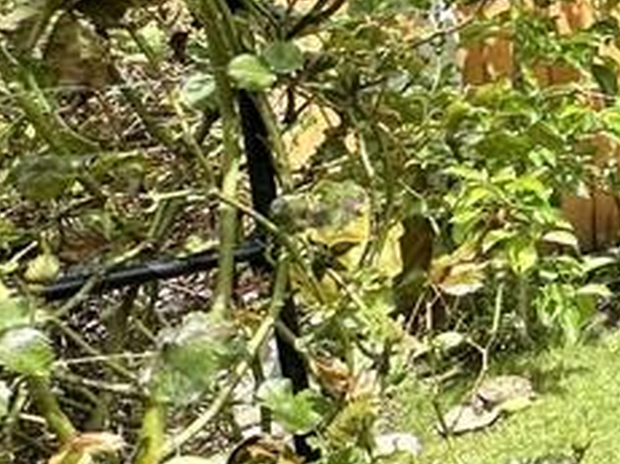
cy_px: 70
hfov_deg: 18.6
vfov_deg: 23.2
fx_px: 1110
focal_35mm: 62
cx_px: 1261
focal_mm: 2.22
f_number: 2.2
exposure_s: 1/882
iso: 40
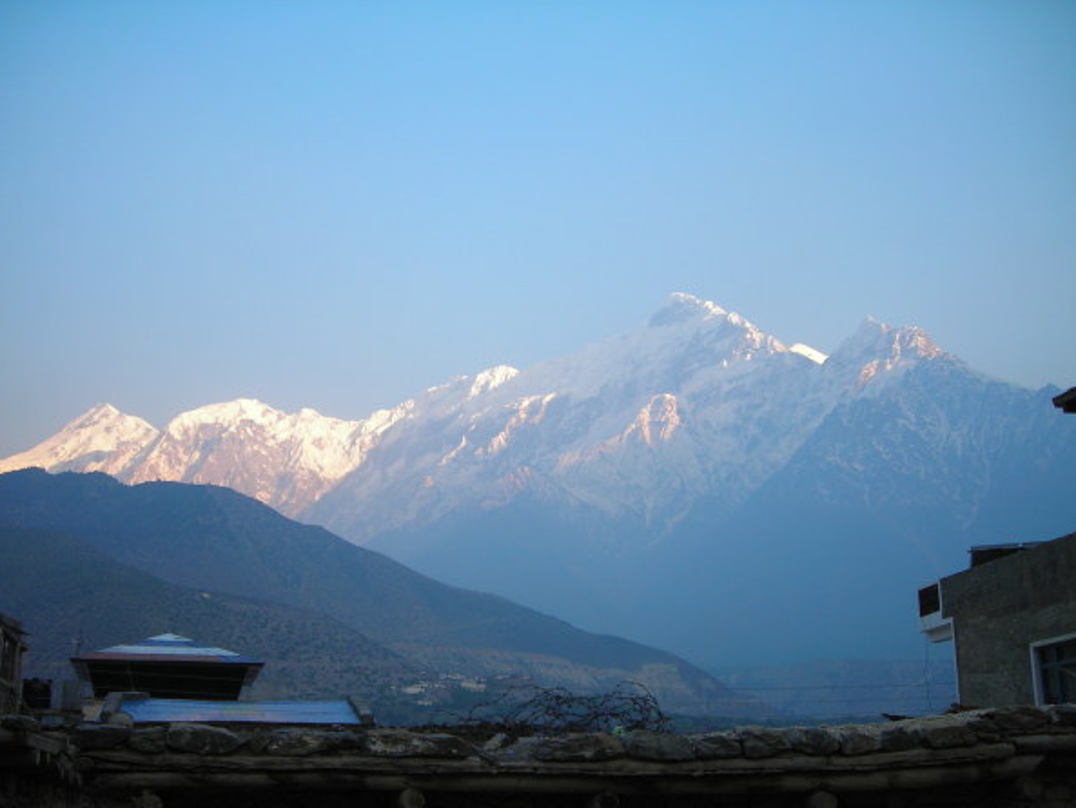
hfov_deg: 45.7
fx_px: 1275
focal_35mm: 41
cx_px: 501
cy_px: 430
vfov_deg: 35.1
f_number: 3.2
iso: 50
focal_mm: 6.3
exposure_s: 1/86.8
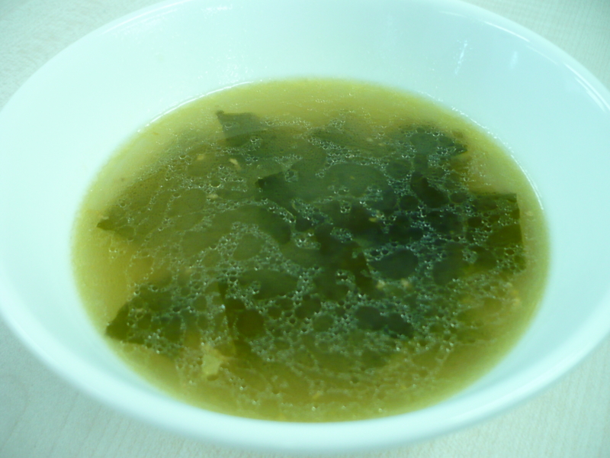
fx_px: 617
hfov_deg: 52.6
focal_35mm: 35
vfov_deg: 40.7
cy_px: 229
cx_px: 305
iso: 200
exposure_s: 1/30
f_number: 2.8
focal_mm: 5.8
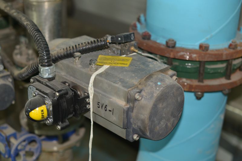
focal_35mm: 50
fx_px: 336
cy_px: 80
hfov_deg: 39.6
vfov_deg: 27.0
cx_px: 121
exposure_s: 1/15
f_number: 2.8
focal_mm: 50
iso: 800
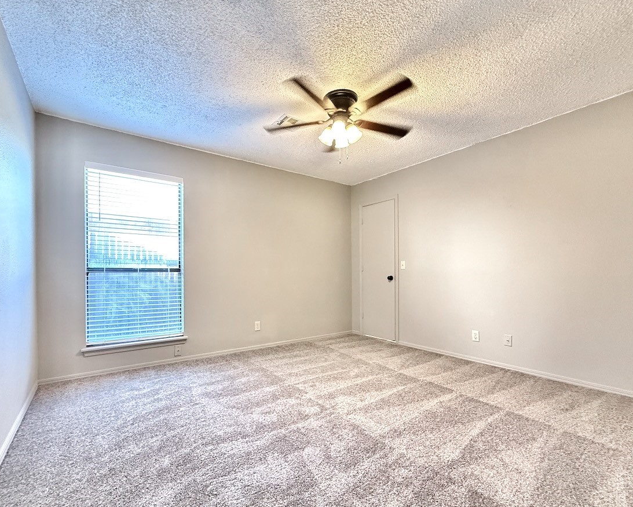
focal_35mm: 16
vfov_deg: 80.3
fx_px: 300
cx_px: 306
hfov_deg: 93.1
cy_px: 272
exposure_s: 1/60
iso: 800
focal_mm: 2.22
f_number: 2.2
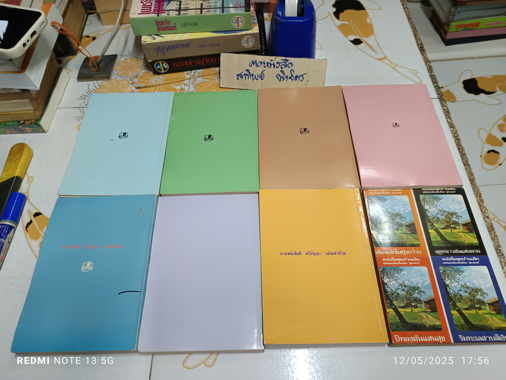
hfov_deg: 71.6
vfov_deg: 56.8
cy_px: 190
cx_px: 253
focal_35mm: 24
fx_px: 351
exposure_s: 1/33.3
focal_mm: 5.31
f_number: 1.7
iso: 979
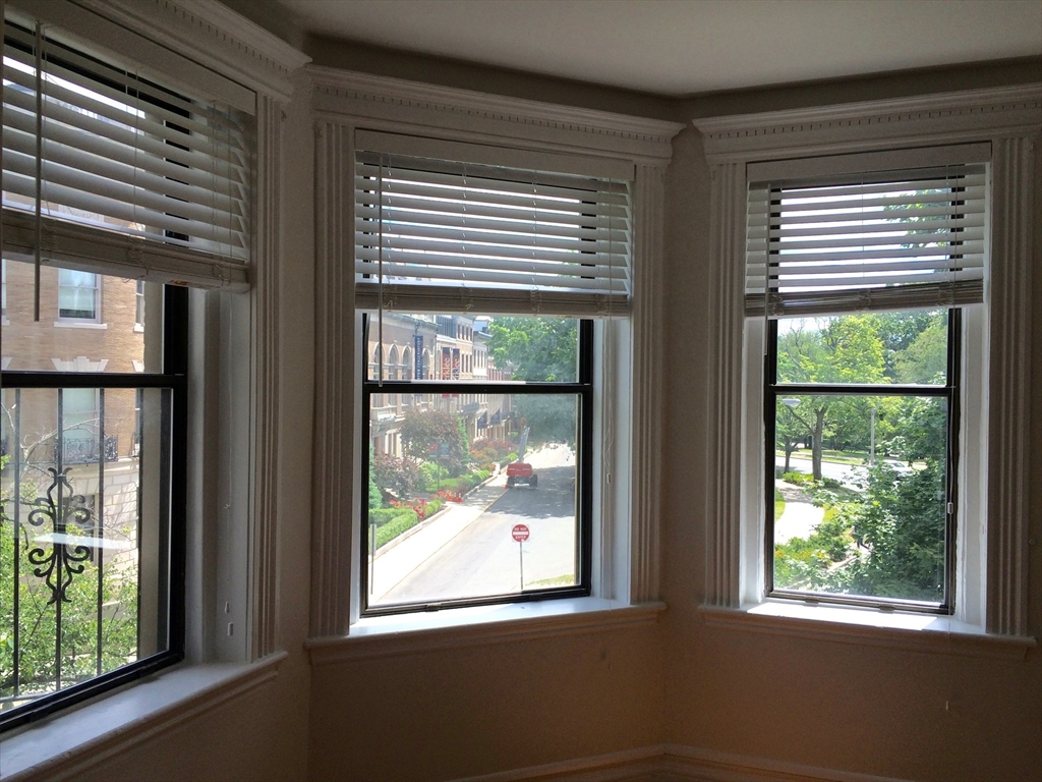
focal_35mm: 29
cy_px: 391
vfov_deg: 48.2
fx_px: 873
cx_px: 521
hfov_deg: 61.7
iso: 32
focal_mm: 4.15
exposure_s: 1/651
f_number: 2.2
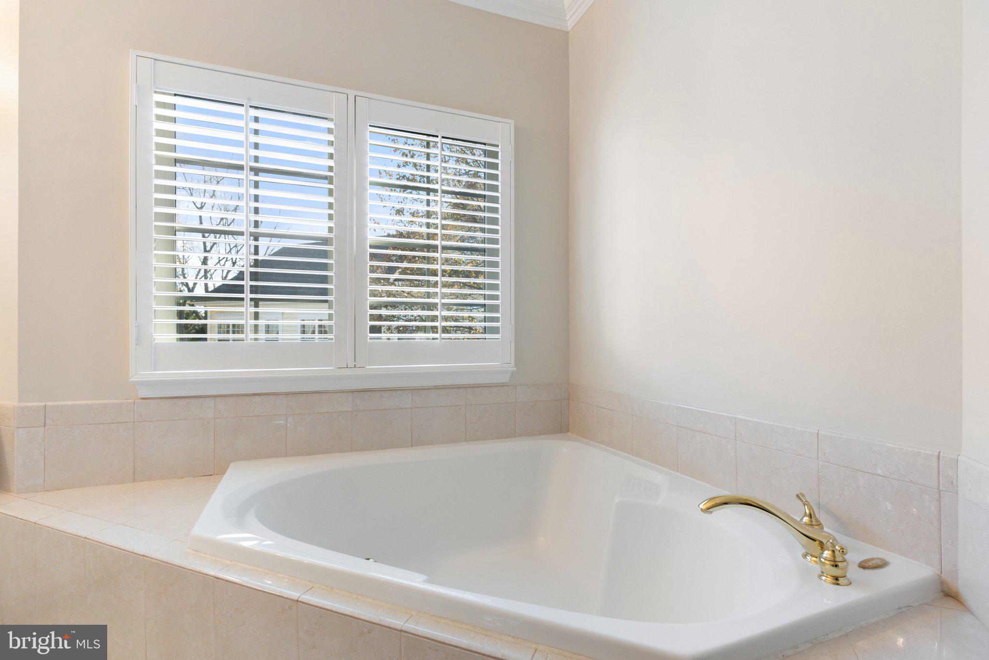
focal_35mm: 17
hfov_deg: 93.3
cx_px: 494
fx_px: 467
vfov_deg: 70.5
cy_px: 330
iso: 640
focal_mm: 17
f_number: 8
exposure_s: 1/15
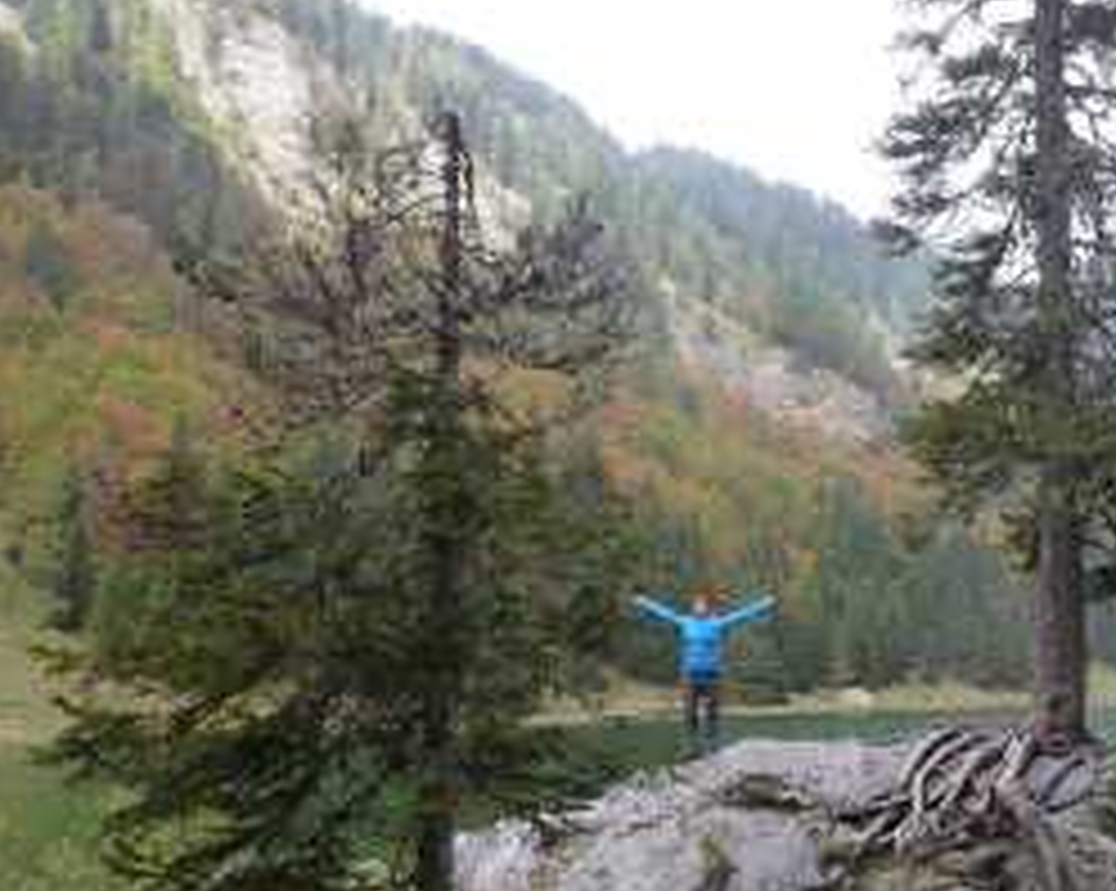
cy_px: 508
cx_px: 693
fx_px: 1122
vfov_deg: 43.2
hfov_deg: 52.4
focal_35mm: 34
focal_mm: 4.3
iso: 160
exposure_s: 1/160
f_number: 4
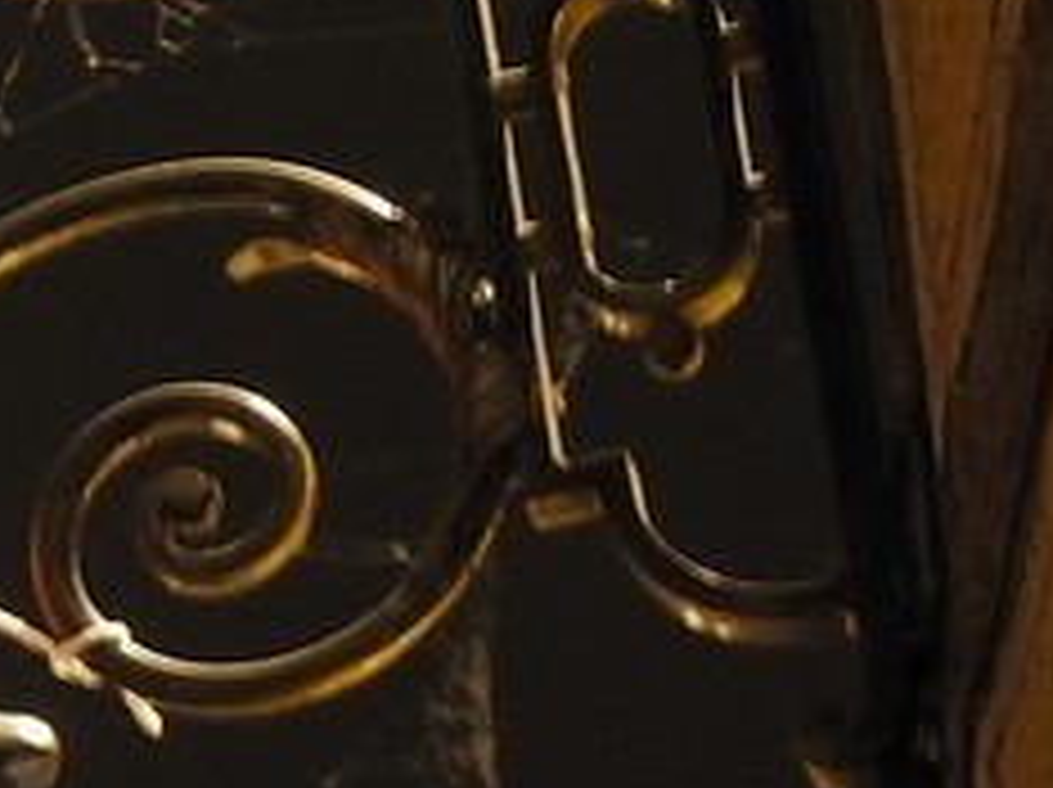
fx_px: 14981
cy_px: -306
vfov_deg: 3.0
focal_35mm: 493
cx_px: -2178
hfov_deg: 3.9
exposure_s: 3.6
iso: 100
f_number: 6.3
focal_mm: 50
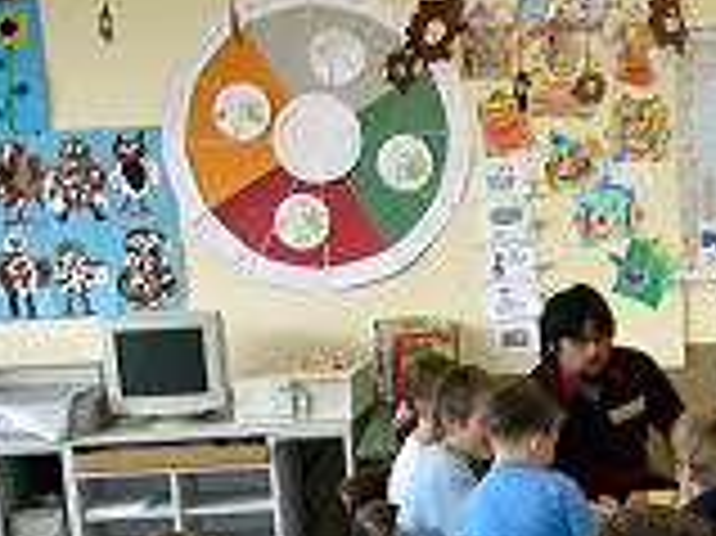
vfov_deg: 13.9
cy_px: 707
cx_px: 871
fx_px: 2108
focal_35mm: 102
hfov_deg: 18.2
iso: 100
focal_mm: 7.85
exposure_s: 1/30
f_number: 2.6
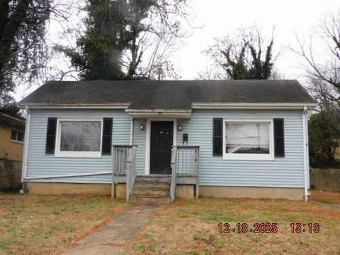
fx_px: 324
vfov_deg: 42.9
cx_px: 170
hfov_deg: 55.4
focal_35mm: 33
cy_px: 128
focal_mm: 5.9
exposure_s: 1/60
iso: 125
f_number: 3.6
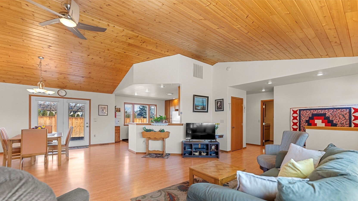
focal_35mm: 15
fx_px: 142
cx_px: 179
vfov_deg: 69.8
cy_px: 122
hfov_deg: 103.0
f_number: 2.8
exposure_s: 1/50
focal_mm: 14
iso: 200
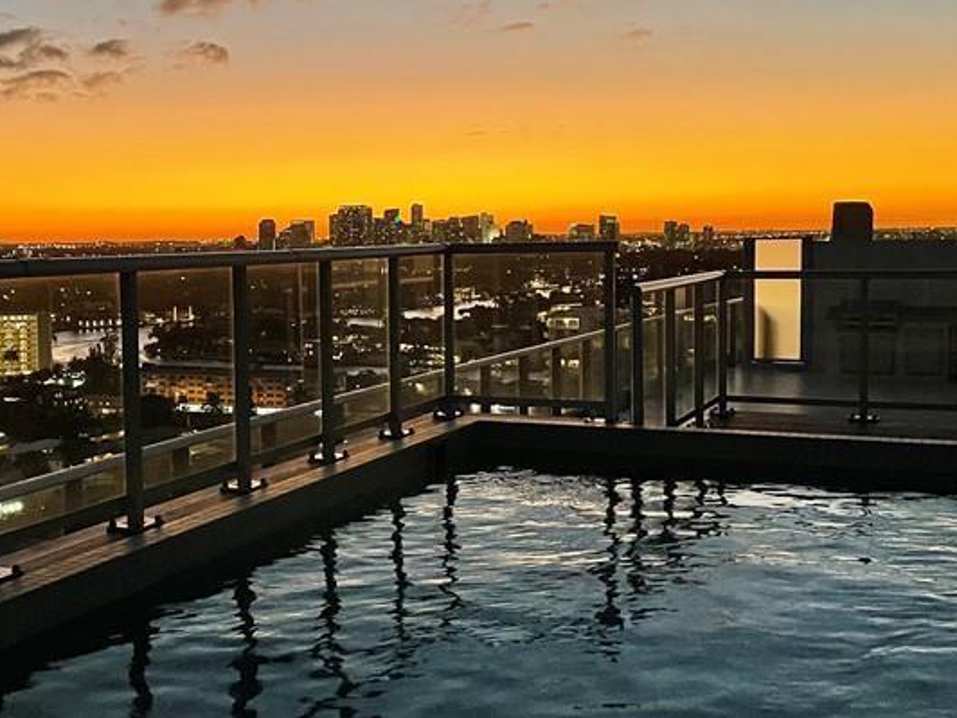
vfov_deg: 29.1
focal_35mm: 50
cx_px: 275
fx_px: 1382
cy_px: 349
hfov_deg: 37.5
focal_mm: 4.2
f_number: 1.6
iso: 500
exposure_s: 1/60
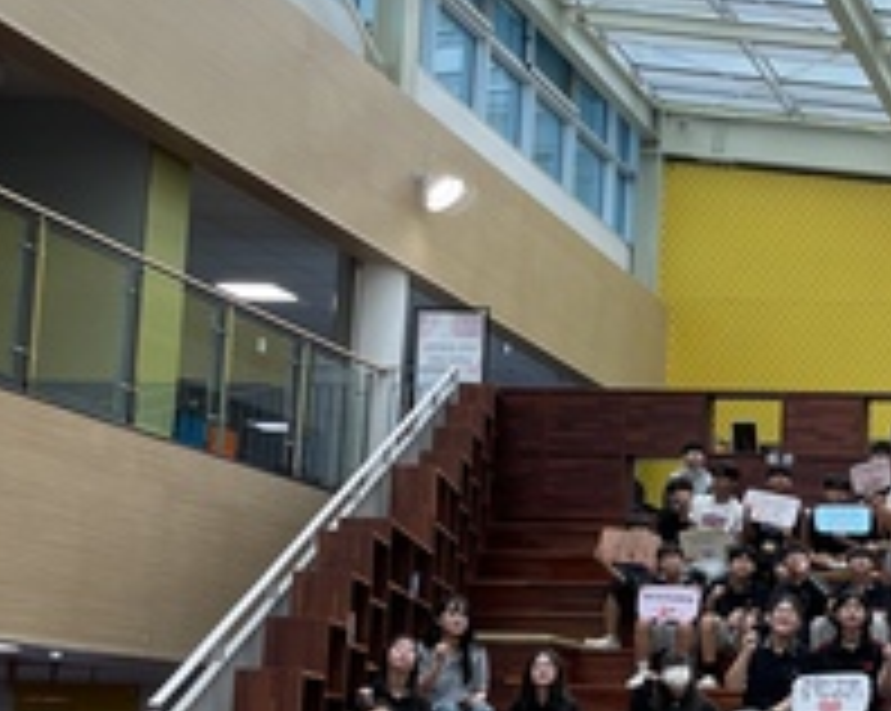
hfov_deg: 22.3
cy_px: 585
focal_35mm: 77
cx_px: 1152
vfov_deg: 19.6
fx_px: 2029
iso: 32
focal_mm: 4.2
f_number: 1.6
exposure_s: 1/128
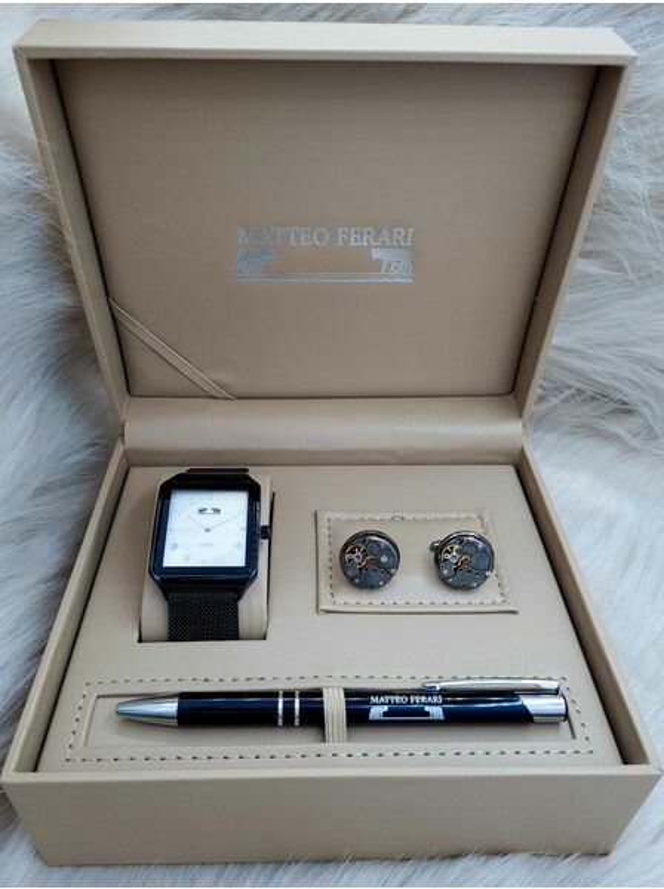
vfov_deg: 67.4
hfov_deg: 52.9
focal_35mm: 26
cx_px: 332
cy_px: 444
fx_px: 667
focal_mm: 5.4
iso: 50
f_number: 1.8
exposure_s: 1/558
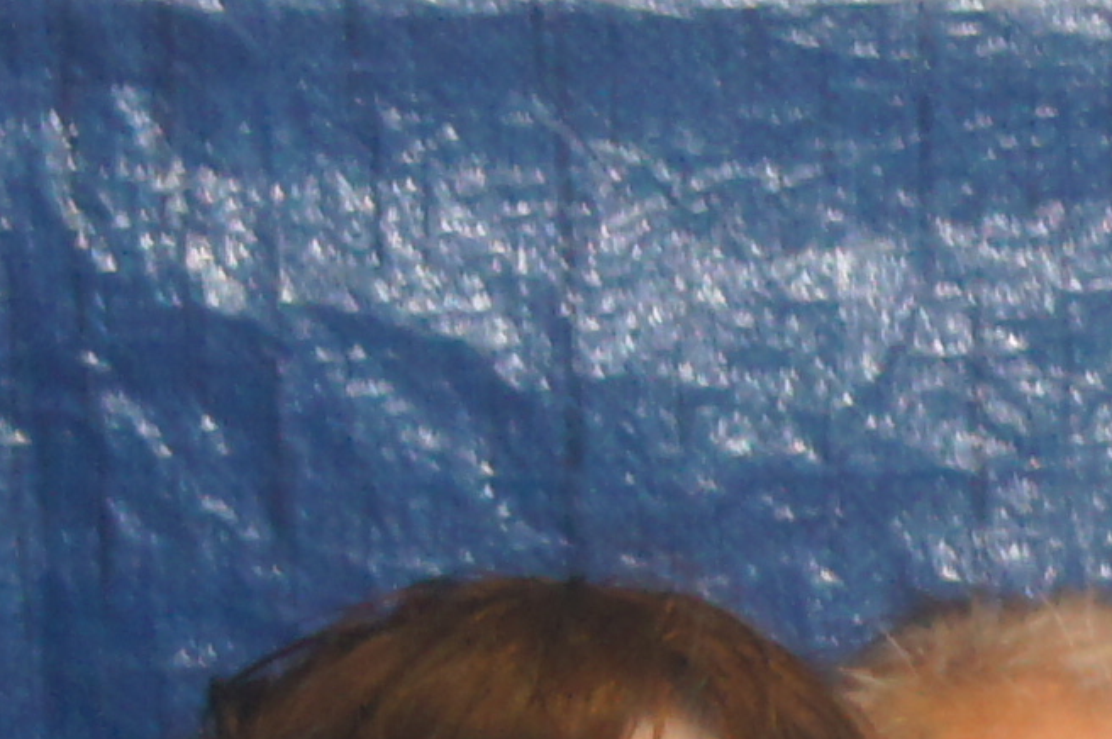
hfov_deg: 3.7
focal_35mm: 562
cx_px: 1593
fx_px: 17342
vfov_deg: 2.4
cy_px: 1771
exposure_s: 1/80
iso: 800
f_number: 5.6
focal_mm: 50
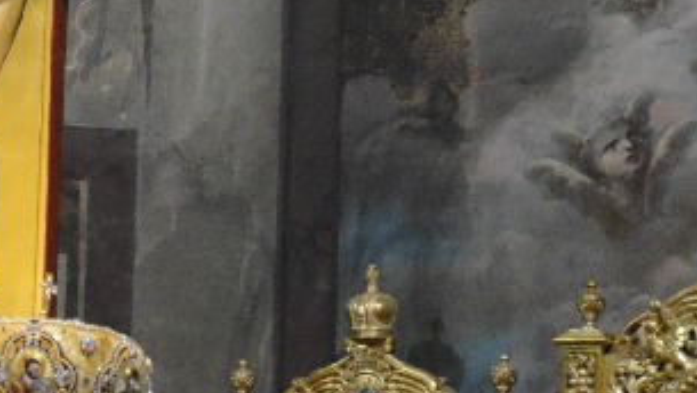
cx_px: -583
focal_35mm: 173
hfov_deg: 11.5
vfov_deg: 7.0
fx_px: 3199
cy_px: 395
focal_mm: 28
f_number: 4
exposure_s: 1/30
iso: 4000
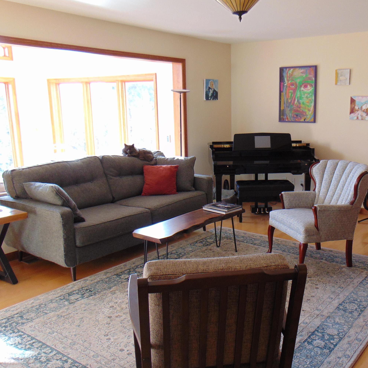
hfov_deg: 47.6
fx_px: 409
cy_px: 193
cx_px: 247
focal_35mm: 34
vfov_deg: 48.4
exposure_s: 1/30
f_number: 3
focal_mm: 4.5
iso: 100
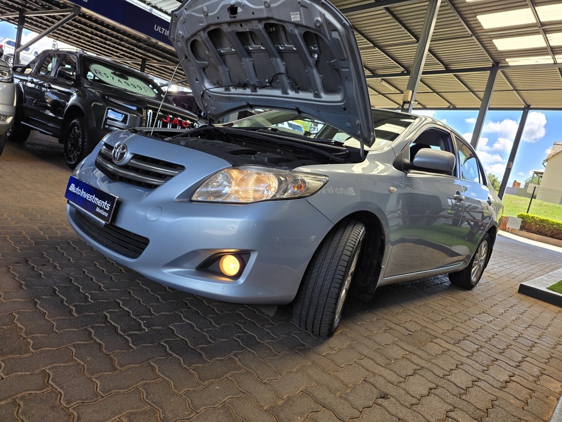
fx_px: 373
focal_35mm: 23
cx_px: 281
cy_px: 211
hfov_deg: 73.9
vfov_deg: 58.9
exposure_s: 1/359
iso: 32
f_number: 1.7
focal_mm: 6.25
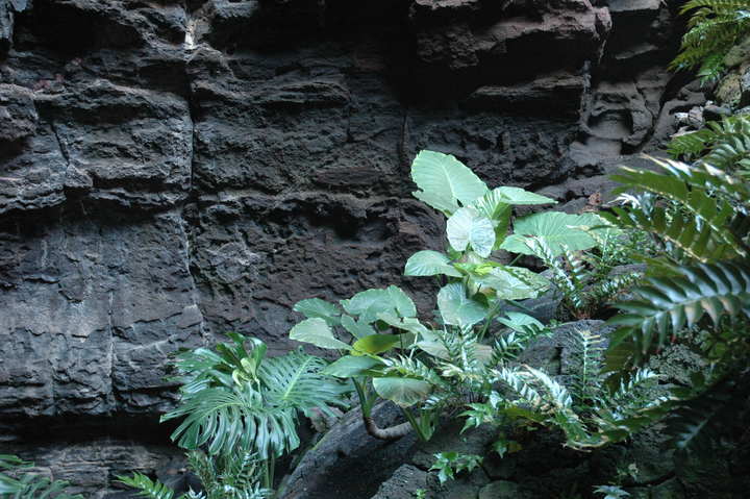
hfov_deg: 42.4
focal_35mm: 46
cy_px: 250
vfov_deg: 28.9
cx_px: 375
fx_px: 968
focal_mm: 31
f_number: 4
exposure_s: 1/30
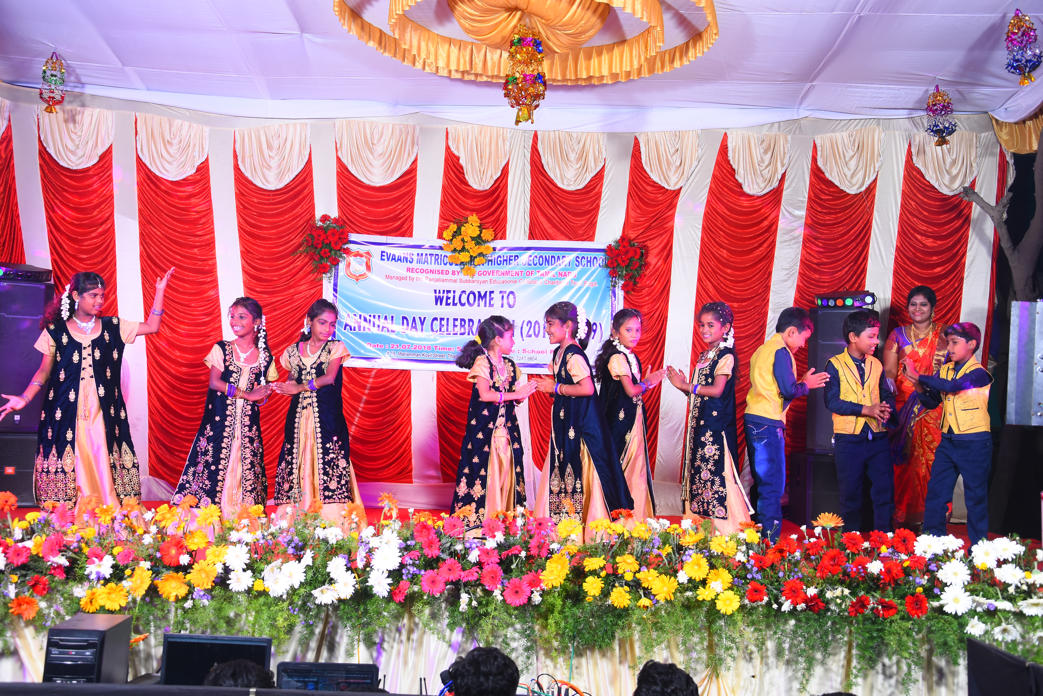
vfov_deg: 28.1
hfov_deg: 41.1
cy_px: 348
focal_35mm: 48
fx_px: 1391
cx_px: 522
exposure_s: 1/125
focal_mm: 32
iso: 320
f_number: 5.6
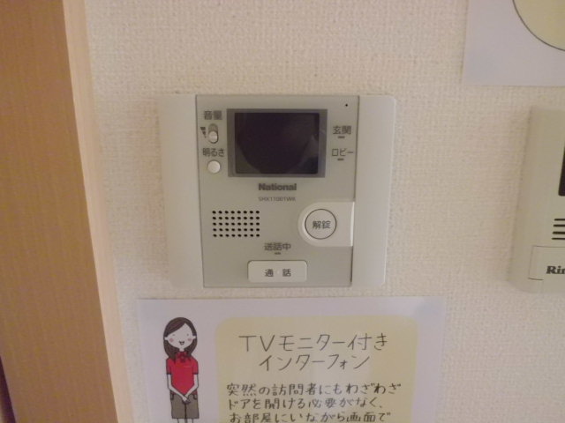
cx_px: 282
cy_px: 212
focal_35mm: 26
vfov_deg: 53.1
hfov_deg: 67.3
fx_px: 424
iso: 400
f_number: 2.8
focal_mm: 4.7
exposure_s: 1/60
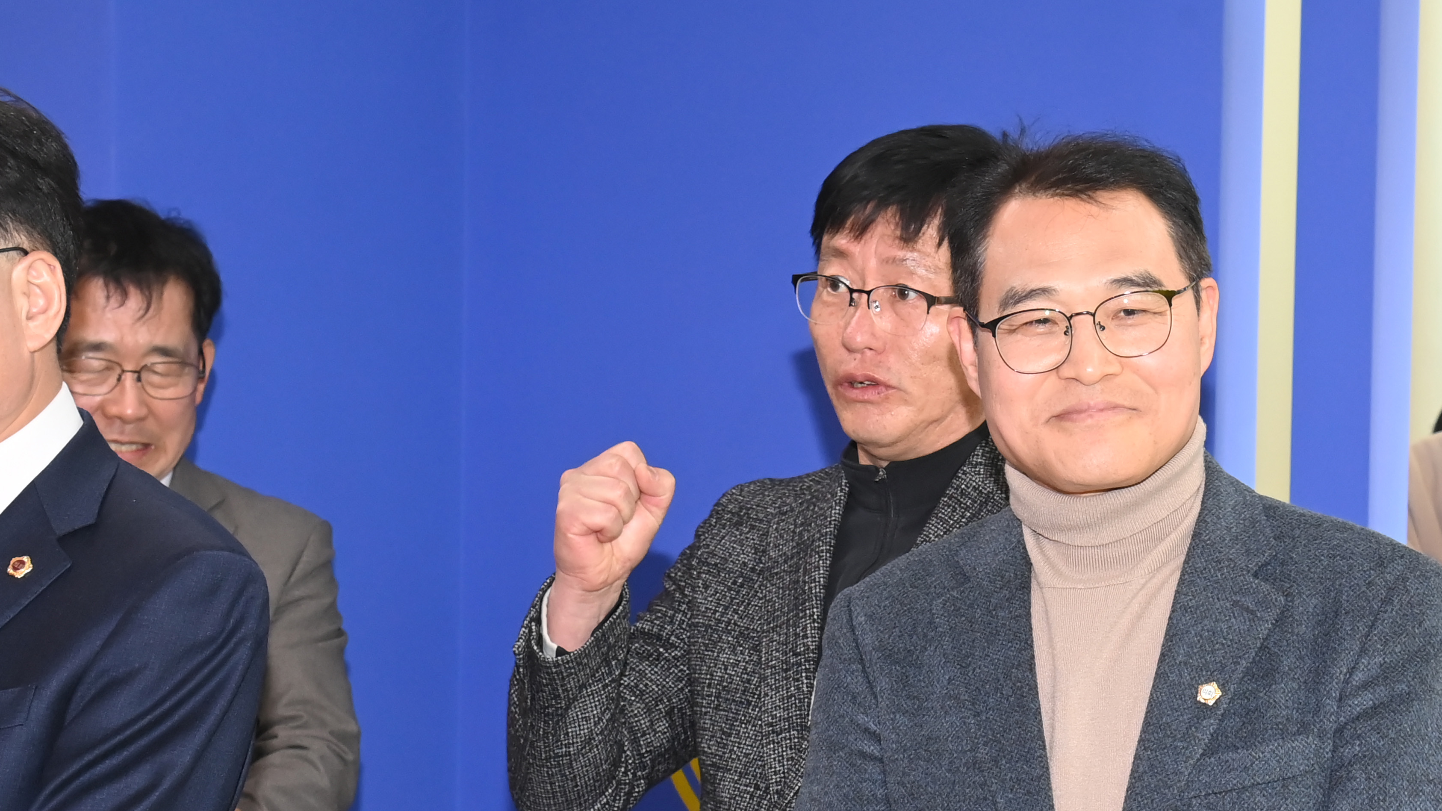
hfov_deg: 25.3
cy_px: 702
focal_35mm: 83
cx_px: 1102
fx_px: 3173
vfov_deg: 14.4
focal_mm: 48
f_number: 7.1
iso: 2500
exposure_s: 1/250
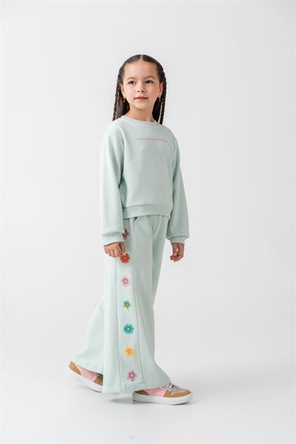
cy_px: 222
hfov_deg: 19.5
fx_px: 863
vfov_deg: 28.8
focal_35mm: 70
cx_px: 148
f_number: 7.1
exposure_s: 1/125
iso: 160
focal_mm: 70
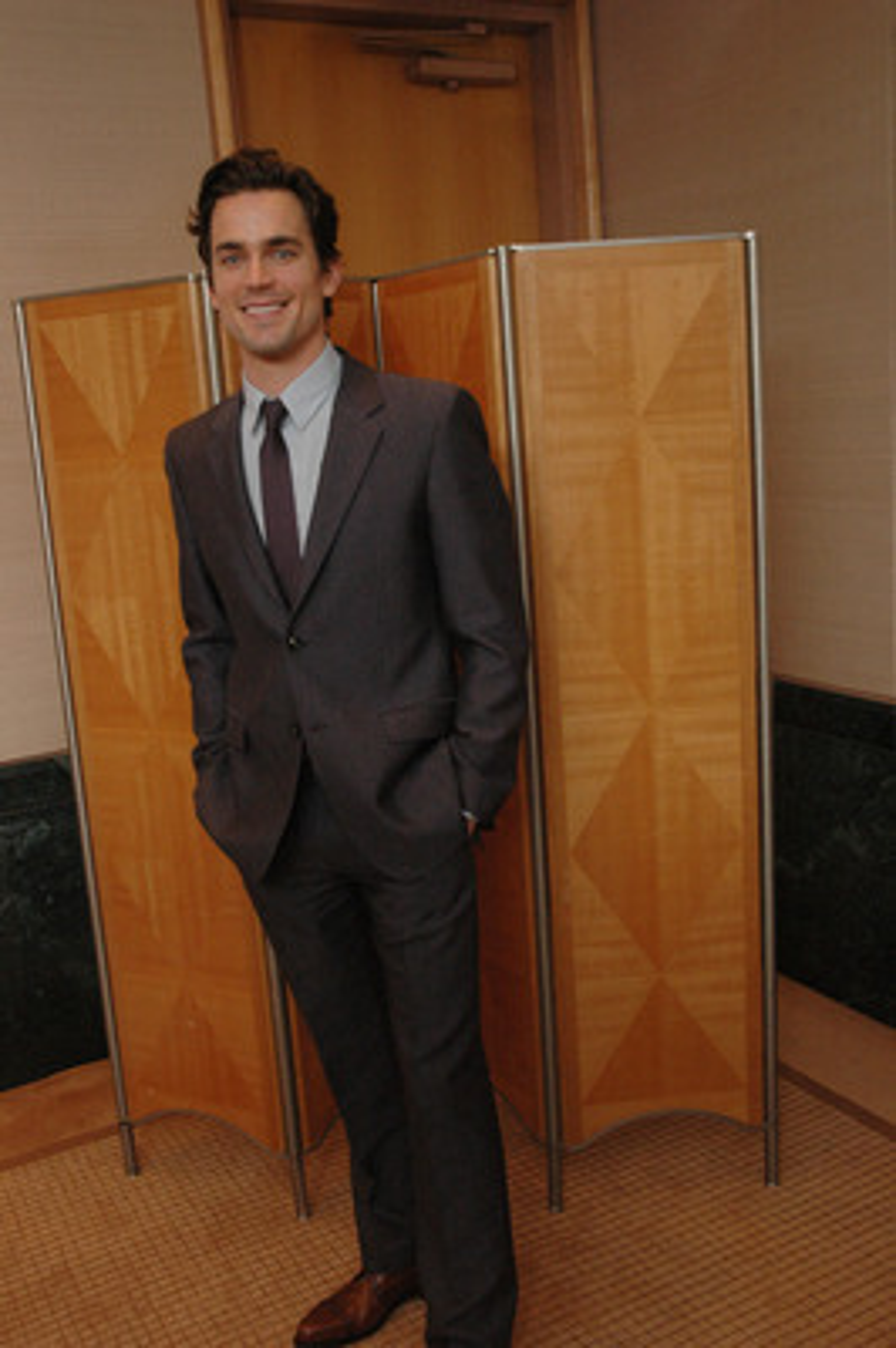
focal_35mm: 36
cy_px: 674
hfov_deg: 36.8
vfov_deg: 53.2
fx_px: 1346
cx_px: 448
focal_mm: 24
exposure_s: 1/160
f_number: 7.1
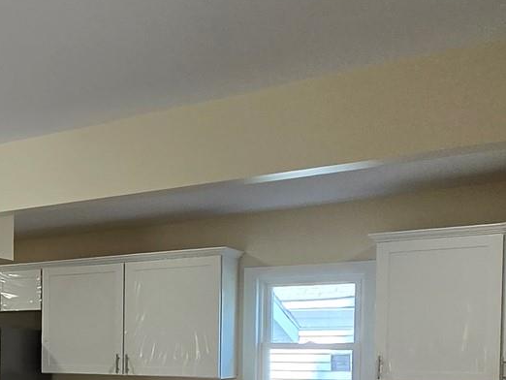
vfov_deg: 27.1
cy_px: 374
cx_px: -159
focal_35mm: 51
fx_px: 746
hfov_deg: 29.7
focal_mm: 1.7
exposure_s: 1/60
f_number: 2.2
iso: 50
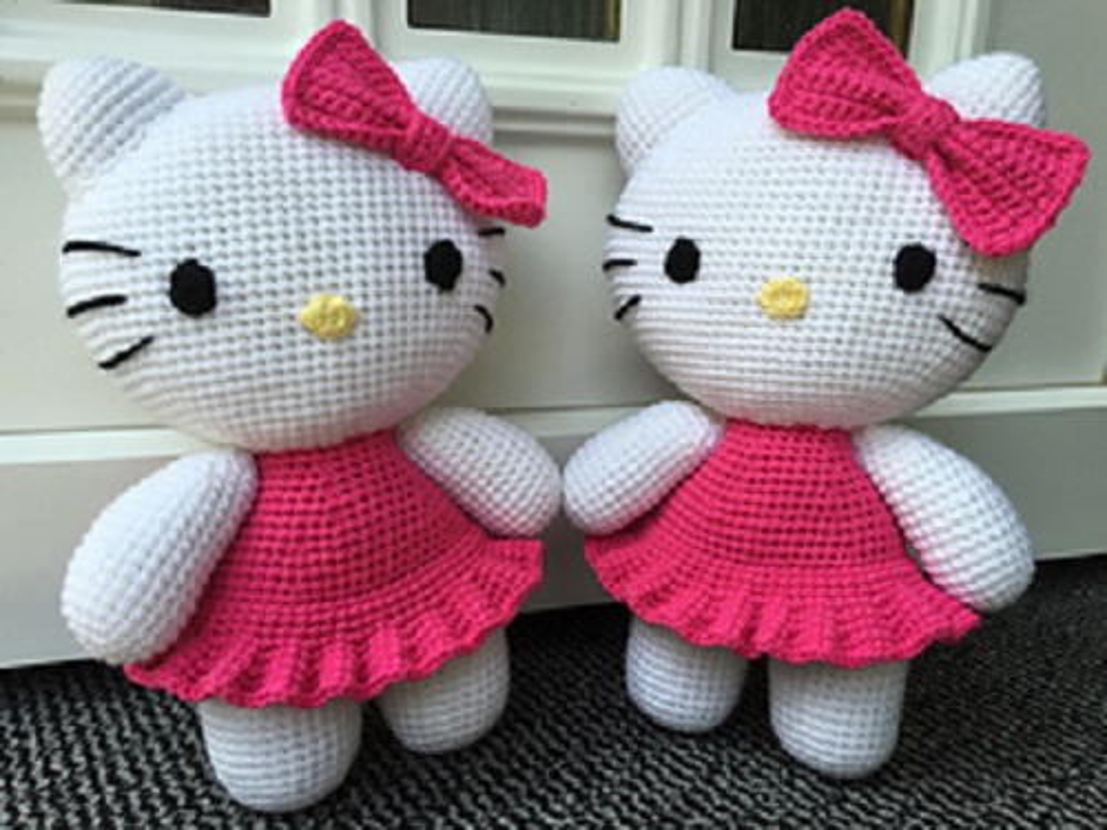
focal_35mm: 29
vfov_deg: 48.2
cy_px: 415
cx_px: 554
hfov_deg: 61.7
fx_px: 927
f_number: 2.2
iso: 25
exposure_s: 1/420
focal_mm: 4.15
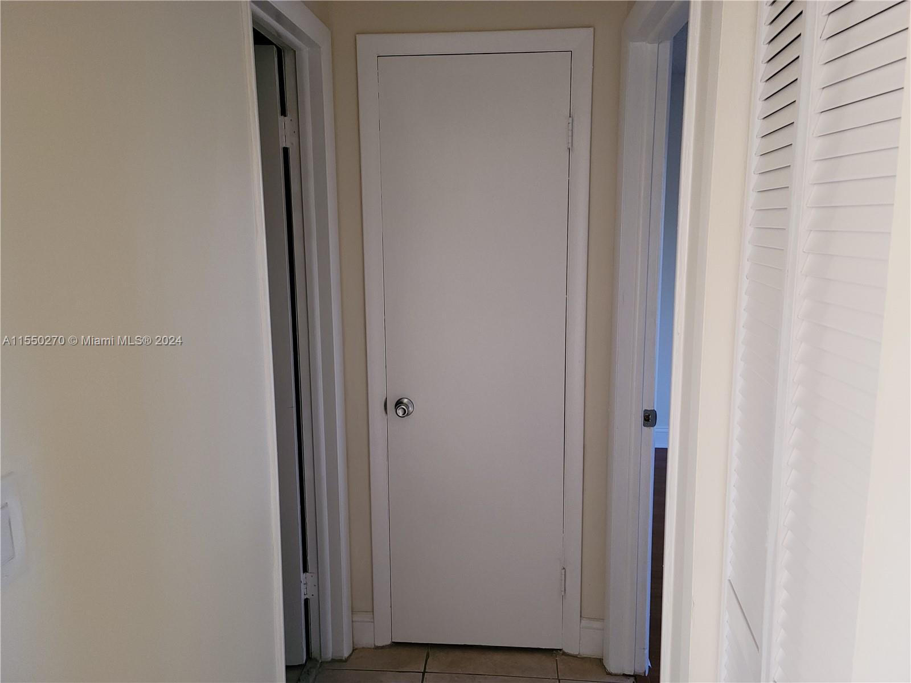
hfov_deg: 63.4
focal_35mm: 28
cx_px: 456
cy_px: 342
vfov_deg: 49.7
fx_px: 737
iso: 500
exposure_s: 1/40
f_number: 2
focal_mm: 5.9
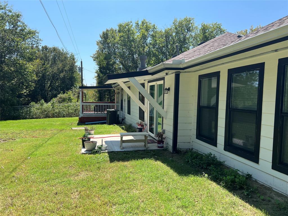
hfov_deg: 67.3
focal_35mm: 26
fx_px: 216
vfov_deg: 53.1
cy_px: 108
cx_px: 144
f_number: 1.5
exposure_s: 1/2083
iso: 50
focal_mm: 5.7
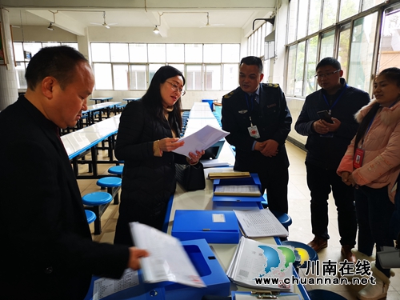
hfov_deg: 65.3
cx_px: 200
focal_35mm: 27
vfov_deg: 51.4
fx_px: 312
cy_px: 150
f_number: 1.8
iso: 160
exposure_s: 1/33.3
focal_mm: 3.95
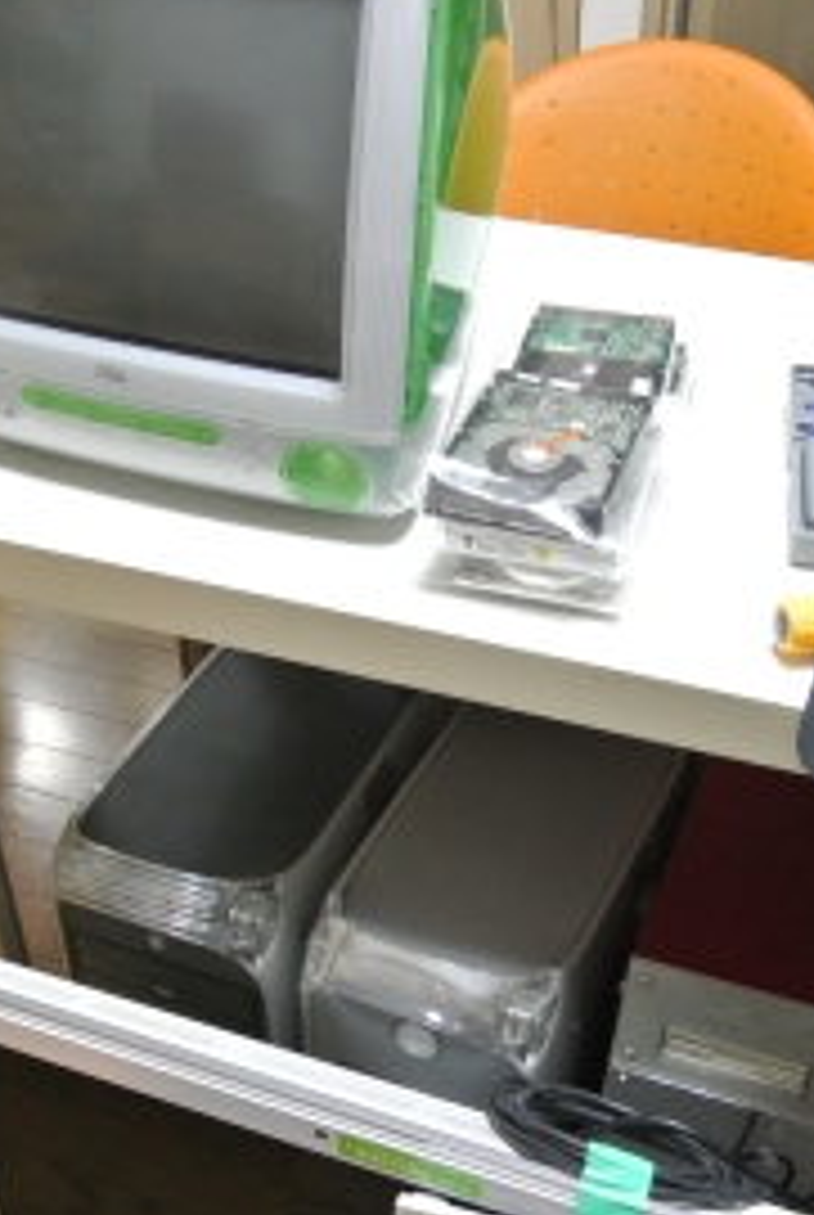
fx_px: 1554
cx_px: 409
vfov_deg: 42.2
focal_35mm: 46
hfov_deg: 29.4
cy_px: 801
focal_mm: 11.8
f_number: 3.8
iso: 1000
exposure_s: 1/30
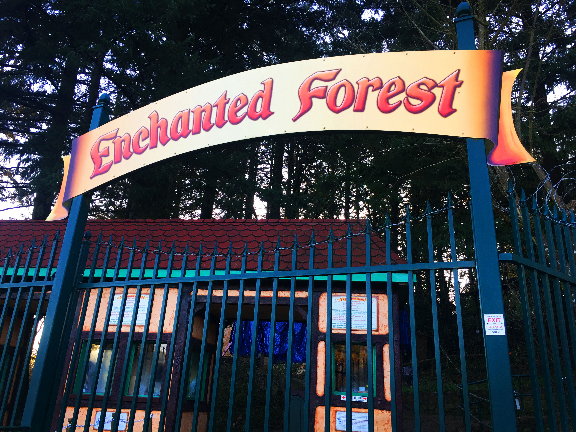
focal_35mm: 29
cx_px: 288
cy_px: 216
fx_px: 483
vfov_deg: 48.2
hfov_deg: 61.7
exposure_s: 1/40
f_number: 2.2
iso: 25
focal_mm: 4.15
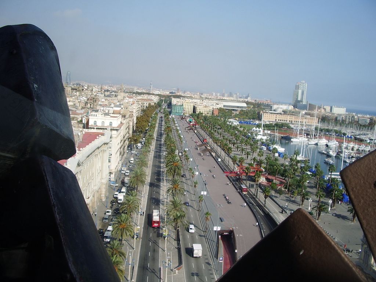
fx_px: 380
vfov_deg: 40.7
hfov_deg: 52.6
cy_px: 141
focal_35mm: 35
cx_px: 188
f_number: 4.3
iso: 50
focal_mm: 5.8
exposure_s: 1/400
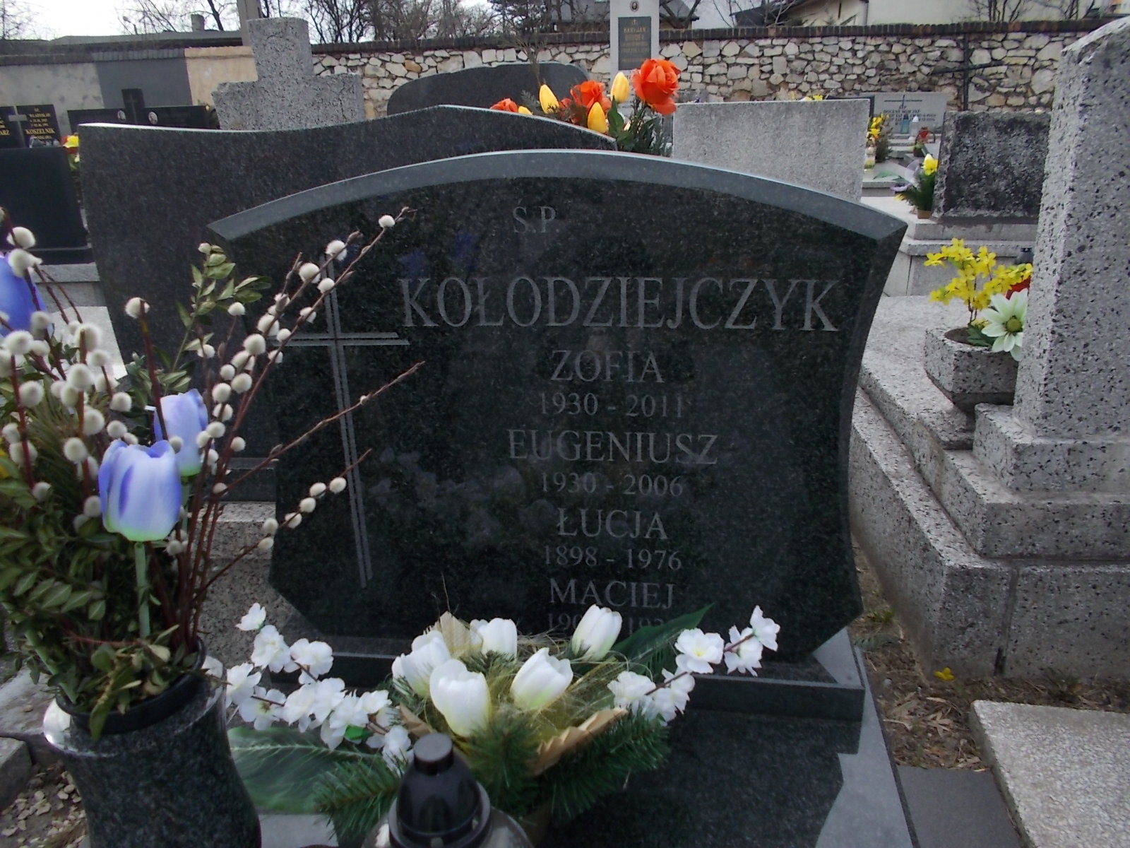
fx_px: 849
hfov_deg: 67.3
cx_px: 565
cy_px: 424
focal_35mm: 26
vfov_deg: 53.1
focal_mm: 4.6
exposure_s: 1/80
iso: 80
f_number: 8
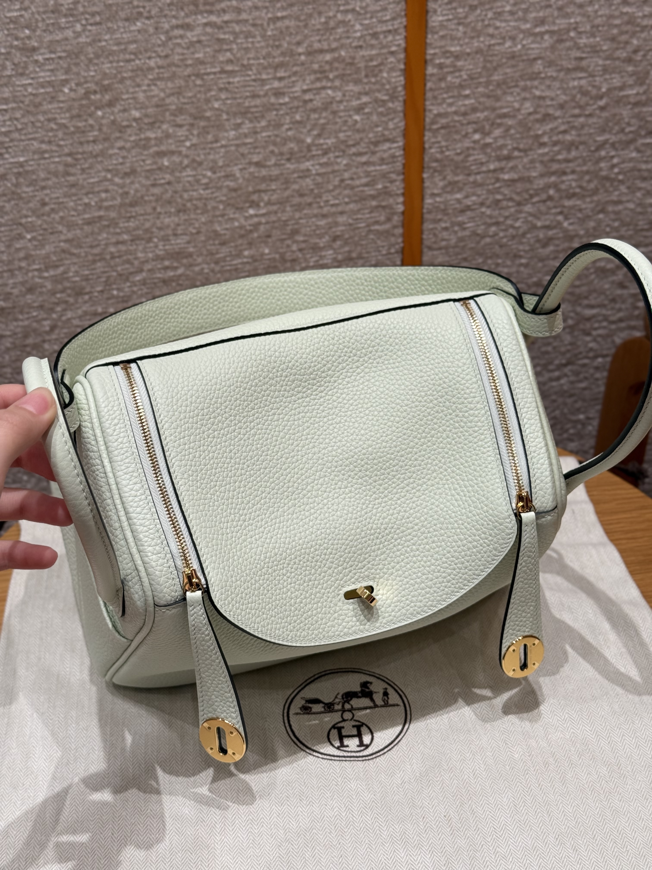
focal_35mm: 48
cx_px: 326
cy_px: 435
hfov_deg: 30.3
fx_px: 1205
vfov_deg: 39.7
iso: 50
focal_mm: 6.76
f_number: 1.78
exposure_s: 1/121
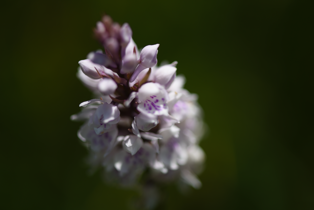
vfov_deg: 13.1
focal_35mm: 105
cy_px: 105
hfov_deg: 19.4
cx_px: 157
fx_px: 916
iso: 200
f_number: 3.8
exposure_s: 1/3200
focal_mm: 105
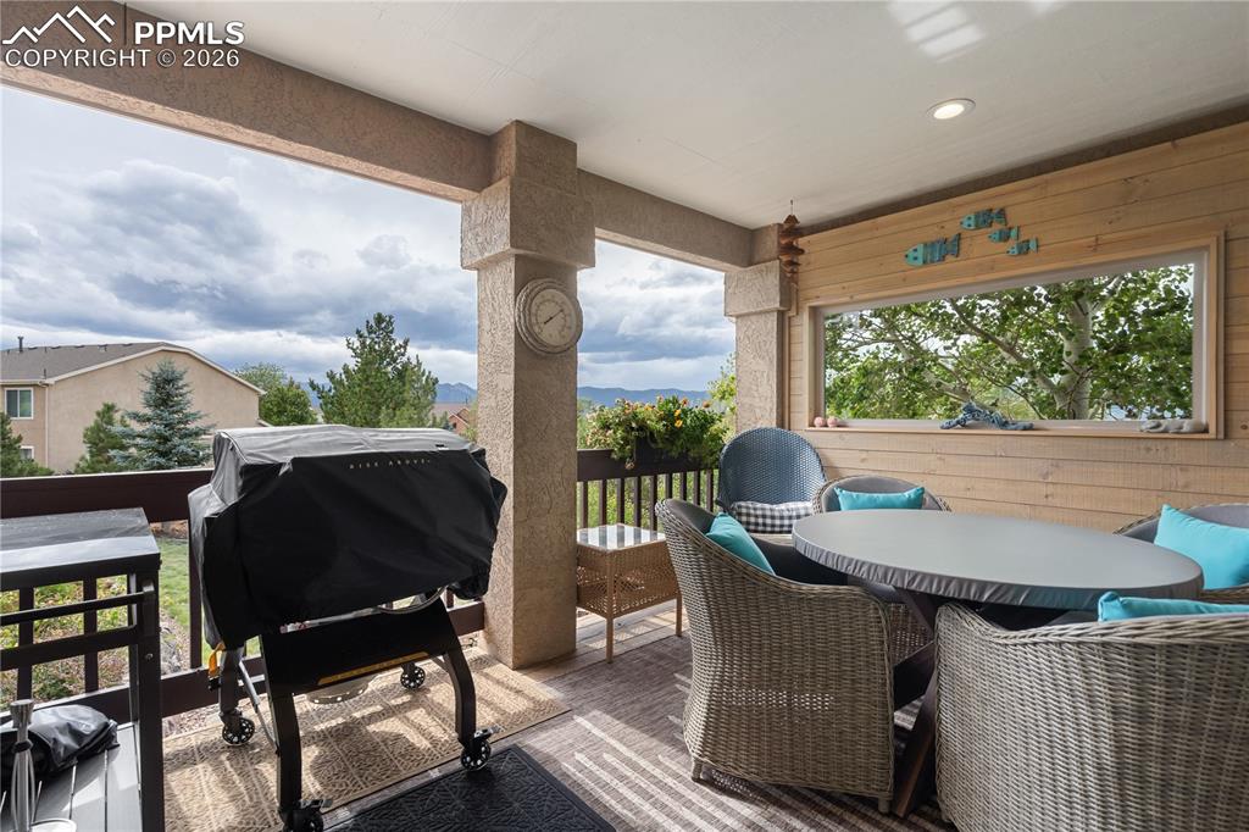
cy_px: 416
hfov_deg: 96.8
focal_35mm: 16
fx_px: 555
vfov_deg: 73.7
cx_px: 624
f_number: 8
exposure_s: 1/20
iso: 200
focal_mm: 16
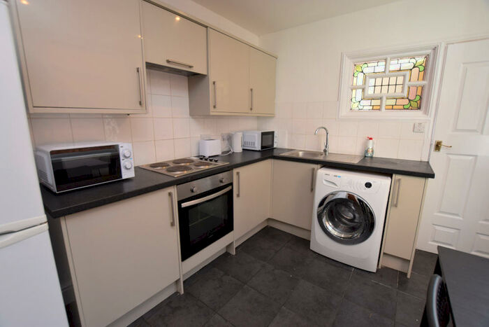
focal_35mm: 15
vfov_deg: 77.4
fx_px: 204
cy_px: 164
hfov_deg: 100.4
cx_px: 244
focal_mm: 10
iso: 800
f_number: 5.6
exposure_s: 1/125
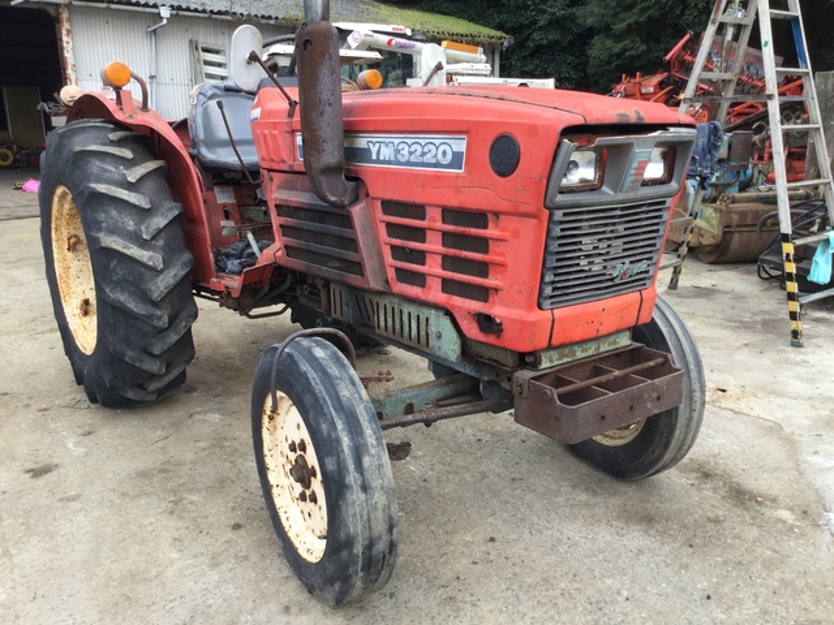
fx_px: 747
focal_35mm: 31
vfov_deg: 45.4
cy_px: 312
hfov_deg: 58.4
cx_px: 417
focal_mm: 3.3
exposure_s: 1/120
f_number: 2.4
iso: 32
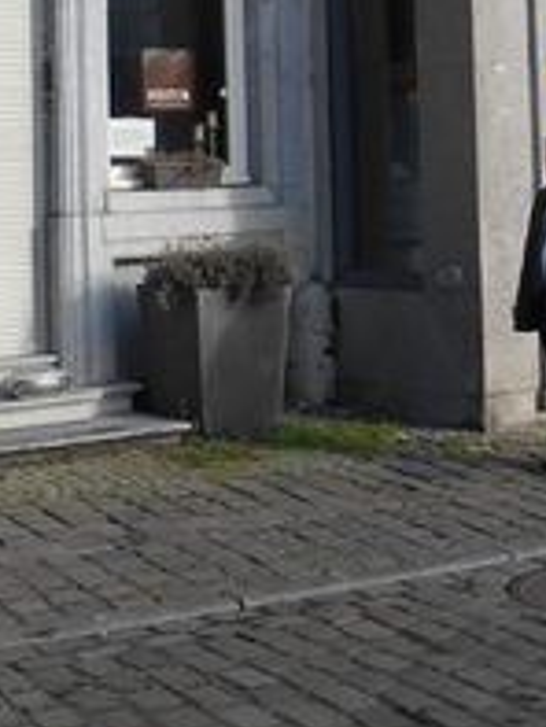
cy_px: 118
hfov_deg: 18.6
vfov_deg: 24.2
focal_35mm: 79
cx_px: 347
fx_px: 1660
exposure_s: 1/400
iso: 80
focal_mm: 4.7
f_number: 3.4
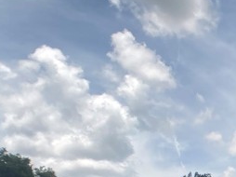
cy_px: 278
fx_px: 770
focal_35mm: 113
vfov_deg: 12.4
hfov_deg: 16.2
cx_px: 334
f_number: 1.8
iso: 20
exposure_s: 1/2088
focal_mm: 3.99
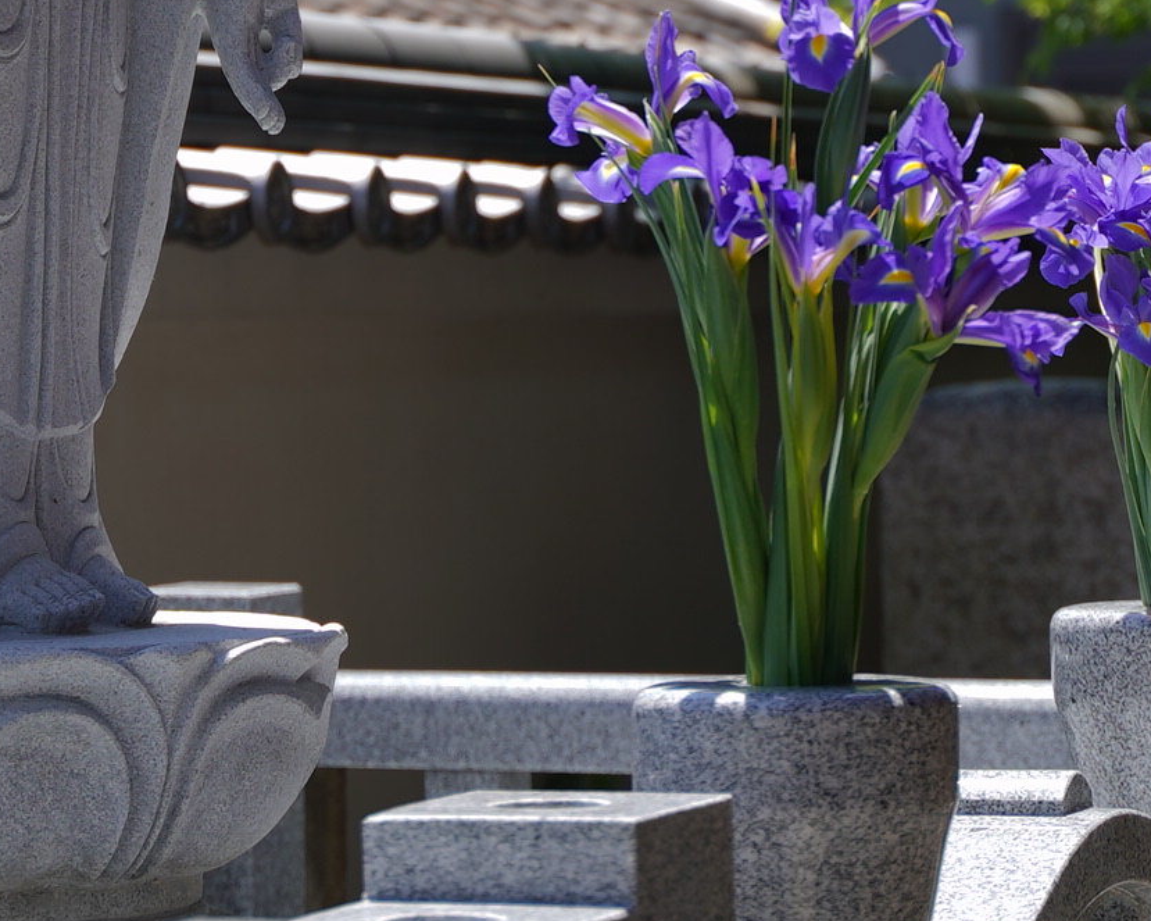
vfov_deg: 9.5
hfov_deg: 12.1
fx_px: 5450
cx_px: 519
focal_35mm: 160
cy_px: -163
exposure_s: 1/640
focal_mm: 47
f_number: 2.8
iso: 50
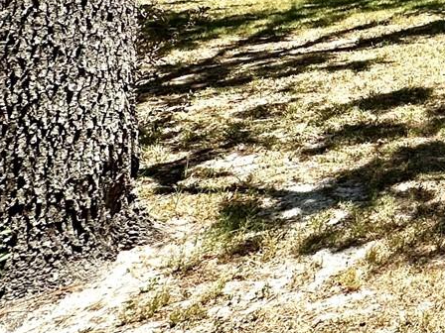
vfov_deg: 26.8
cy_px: -31
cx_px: 774
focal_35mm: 50
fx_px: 643
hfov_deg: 23.2
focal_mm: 2.22
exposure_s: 1/1453
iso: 40
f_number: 2.2
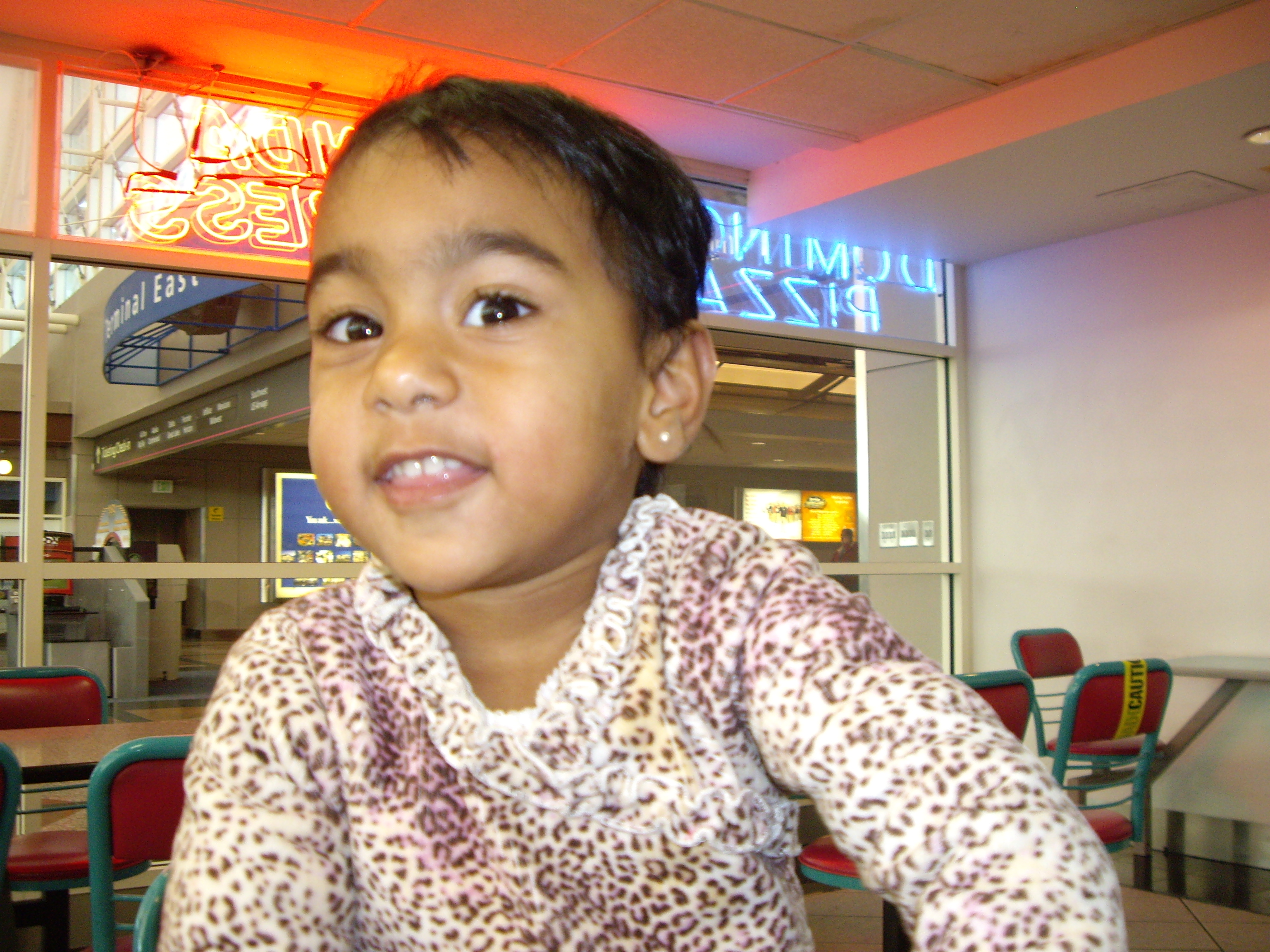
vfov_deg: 37.7
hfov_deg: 49.0
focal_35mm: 38
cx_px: 635
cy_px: 476
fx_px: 1394
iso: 200
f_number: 2.7
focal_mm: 6.2
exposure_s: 1/40
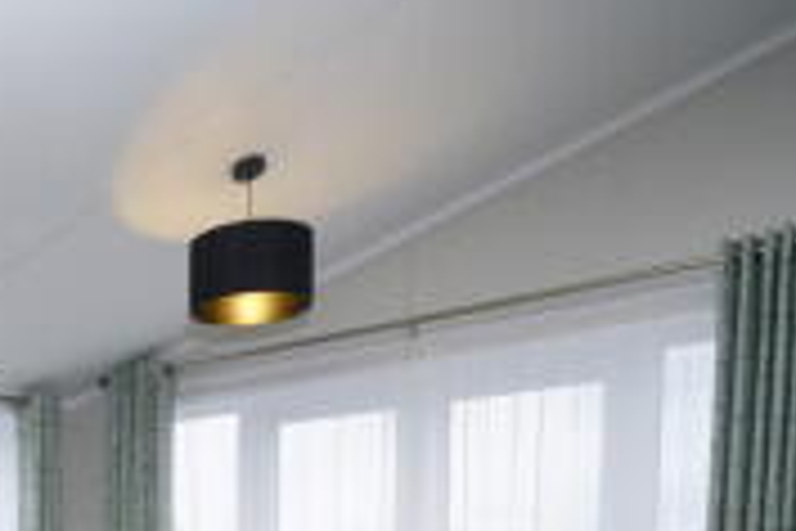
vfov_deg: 26.7
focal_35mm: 43
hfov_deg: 37.0
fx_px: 951
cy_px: 677
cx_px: -112
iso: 125
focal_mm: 16
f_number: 2.8
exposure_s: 1/60
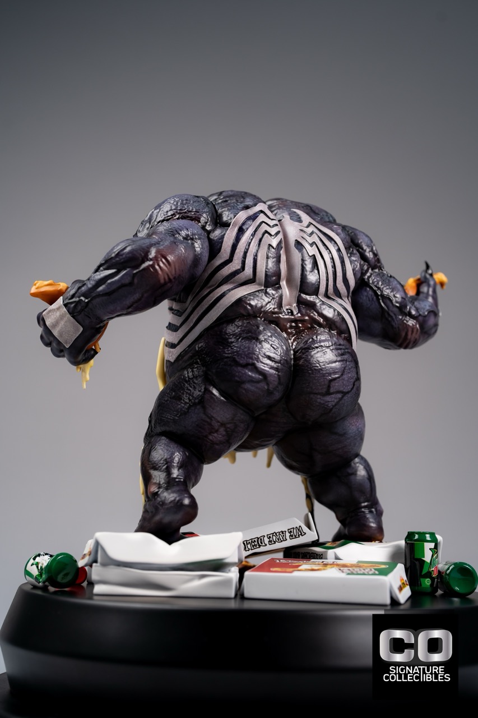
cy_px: 359
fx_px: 996
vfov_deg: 39.6
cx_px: 239
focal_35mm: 50
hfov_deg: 27.0
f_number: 5
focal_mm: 50
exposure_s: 1/30
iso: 125
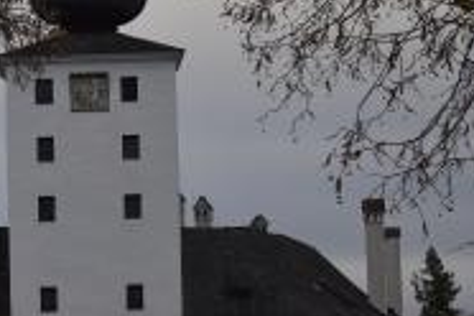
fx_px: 2914
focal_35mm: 221
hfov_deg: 9.2
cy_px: 129
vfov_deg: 6.2
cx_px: -46
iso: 500
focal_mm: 55
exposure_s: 1/640
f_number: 6.3
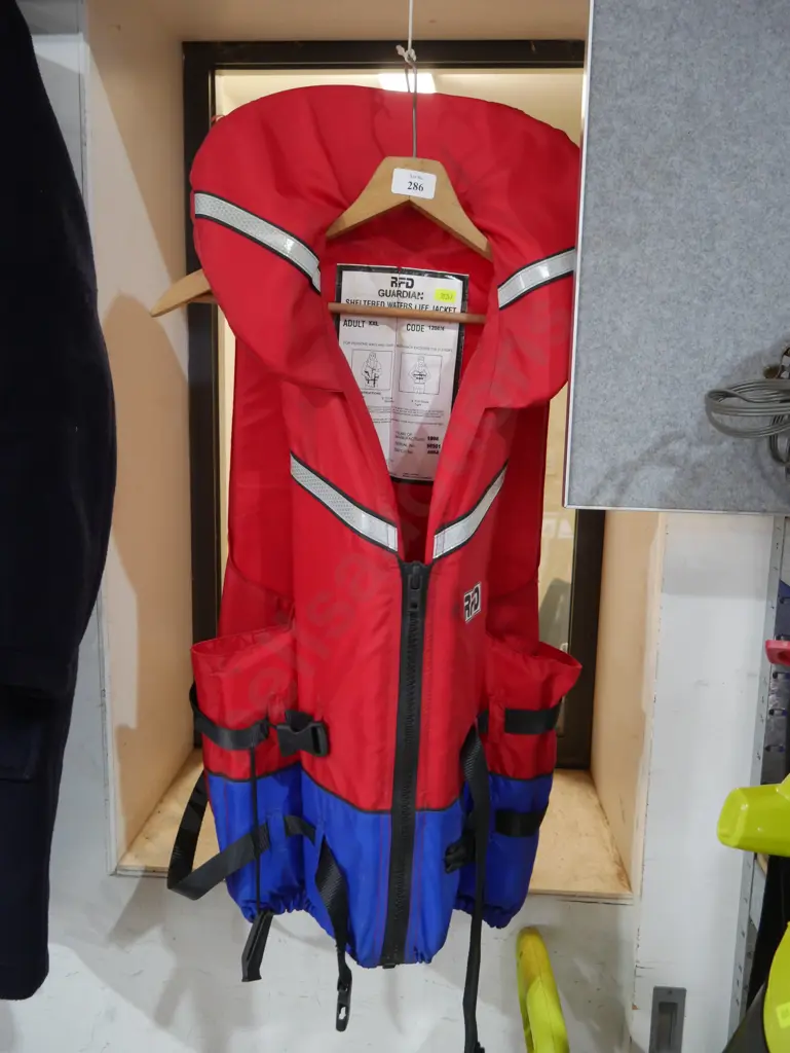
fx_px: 973
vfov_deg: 56.8
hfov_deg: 44.2
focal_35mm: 32
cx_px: 395
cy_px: 526
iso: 1250
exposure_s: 1/60
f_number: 3.6
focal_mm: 16
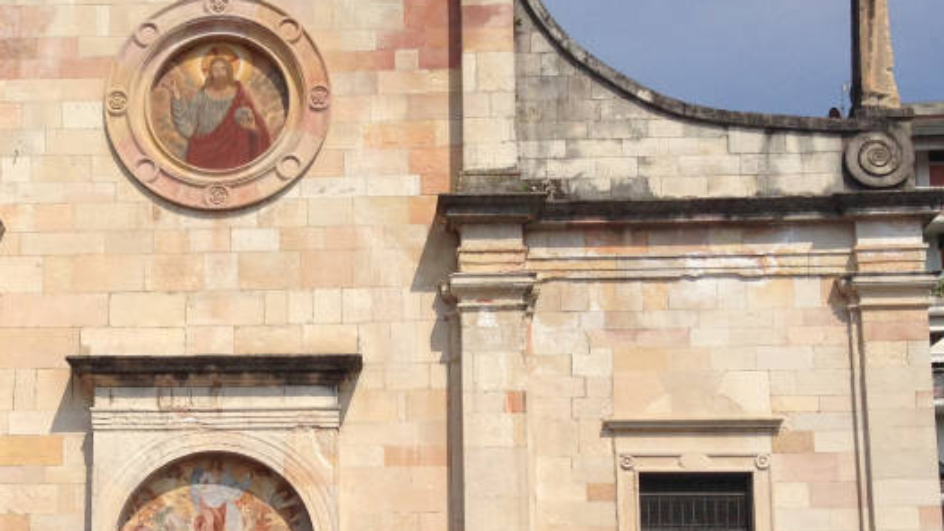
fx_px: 1752
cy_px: 468
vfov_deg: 17.0
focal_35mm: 70
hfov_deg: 29.8
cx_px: 269
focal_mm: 4.12
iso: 50
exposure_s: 1/3012
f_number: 2.4
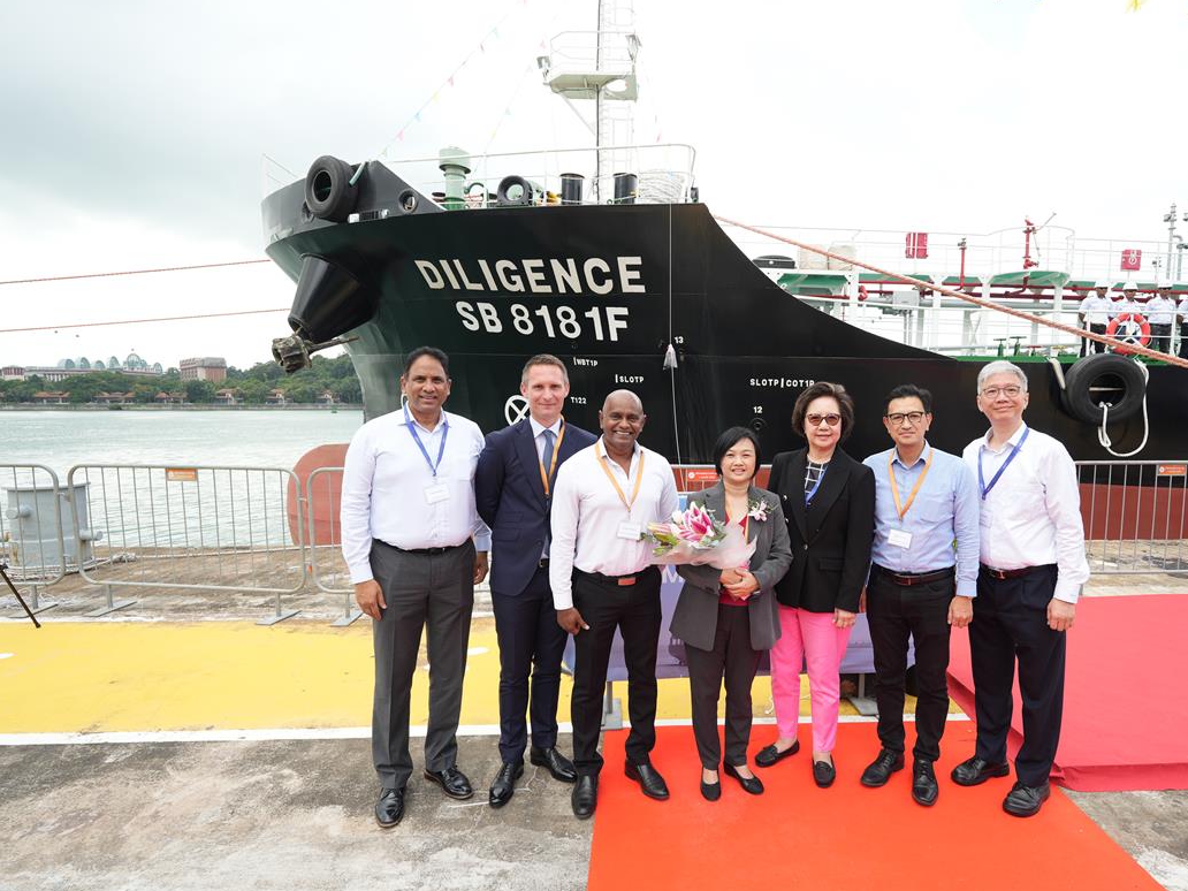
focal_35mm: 20
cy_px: 456
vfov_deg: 67.1
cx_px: 671
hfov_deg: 82.6
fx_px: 671
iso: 125
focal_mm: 17.5
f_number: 4.5
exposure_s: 1/250
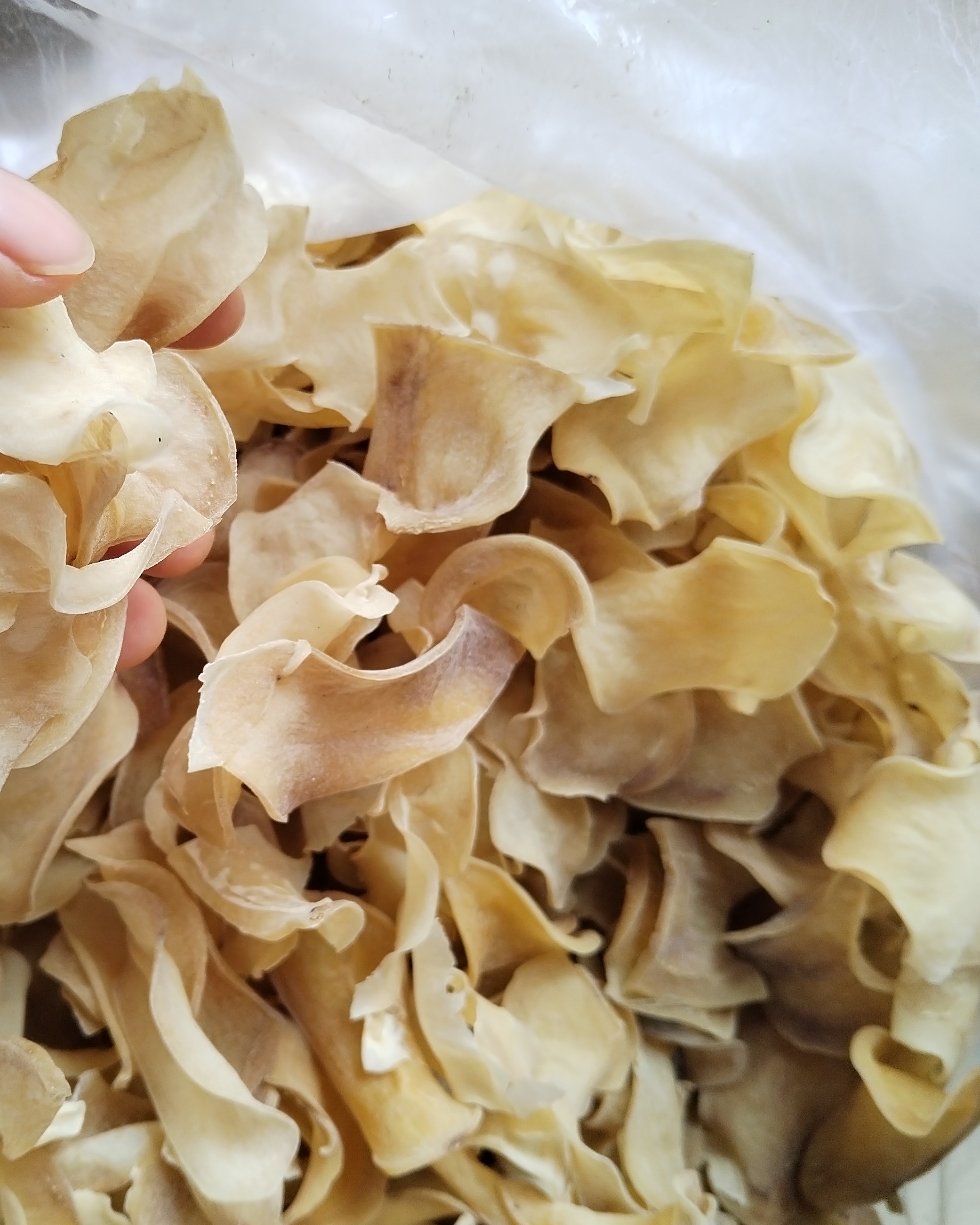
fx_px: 1414
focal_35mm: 39
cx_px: 281
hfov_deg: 37.5
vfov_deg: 46.8
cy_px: 619
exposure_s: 1/100
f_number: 1.8
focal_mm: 4.75
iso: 154
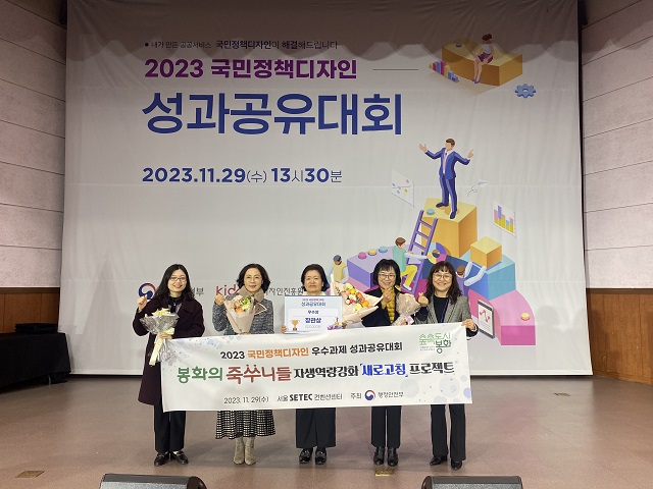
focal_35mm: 26
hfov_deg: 67.3
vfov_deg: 53.1
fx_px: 490
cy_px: 244
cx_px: 326
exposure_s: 1/60.2
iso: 64
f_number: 1.8
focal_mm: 4.25
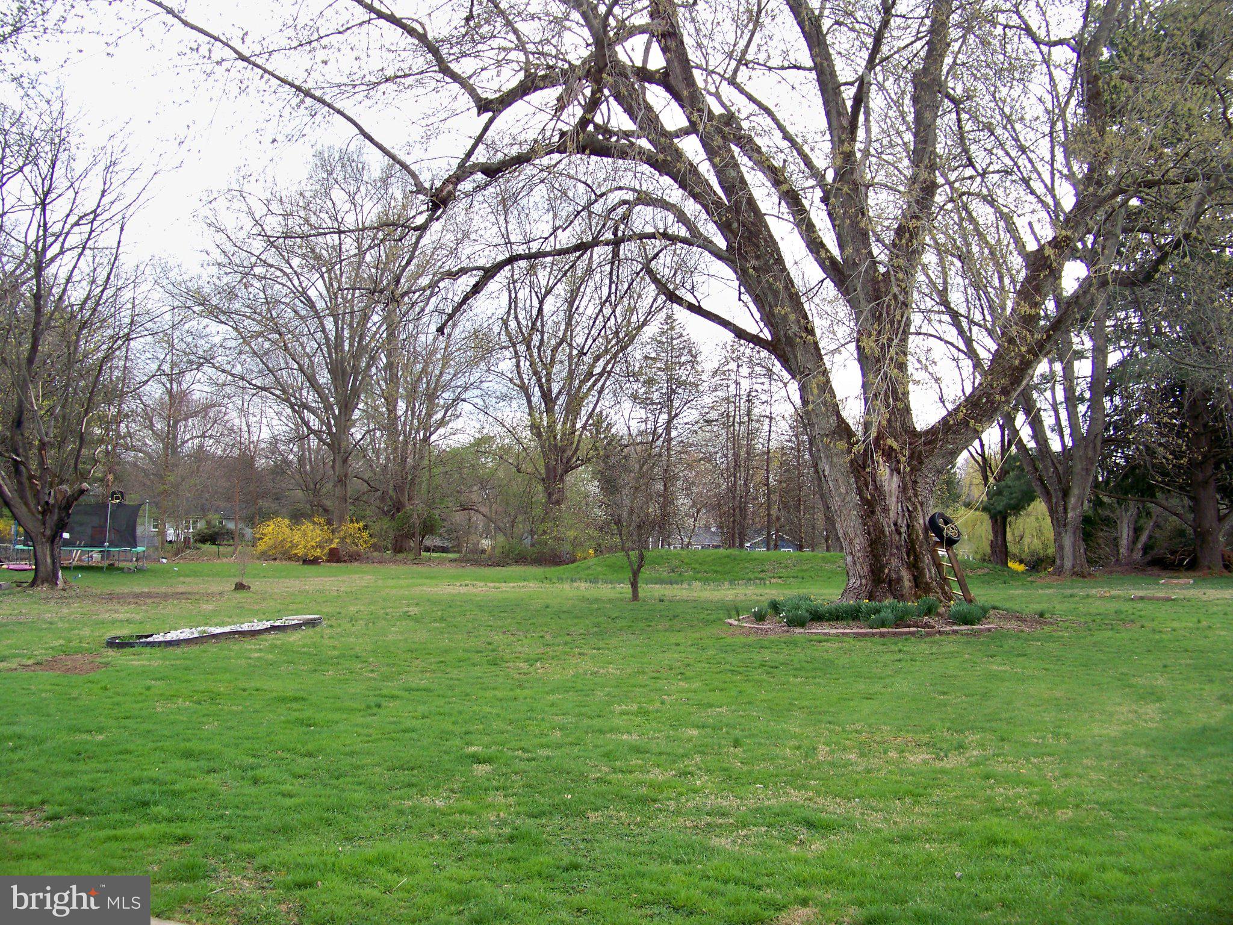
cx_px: 616
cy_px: 462
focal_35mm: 33
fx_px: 1175
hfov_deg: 55.4
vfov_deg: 42.9
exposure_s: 1/250
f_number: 2.8
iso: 80
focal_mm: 5.85
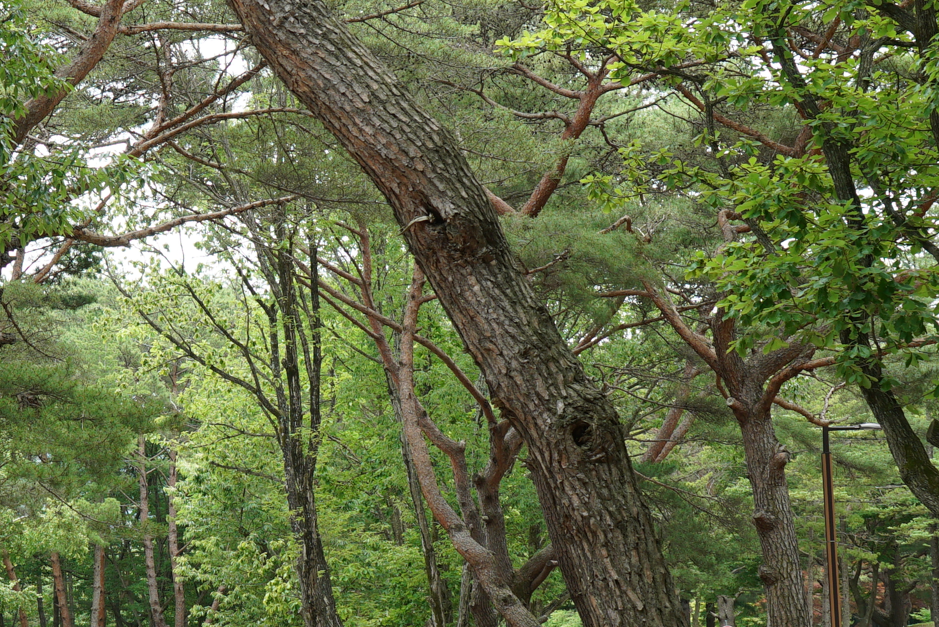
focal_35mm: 86
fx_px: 2244
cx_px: 211
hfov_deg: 23.3
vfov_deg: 15.8
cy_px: 481
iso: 320
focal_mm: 39
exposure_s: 1/200
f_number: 6.3
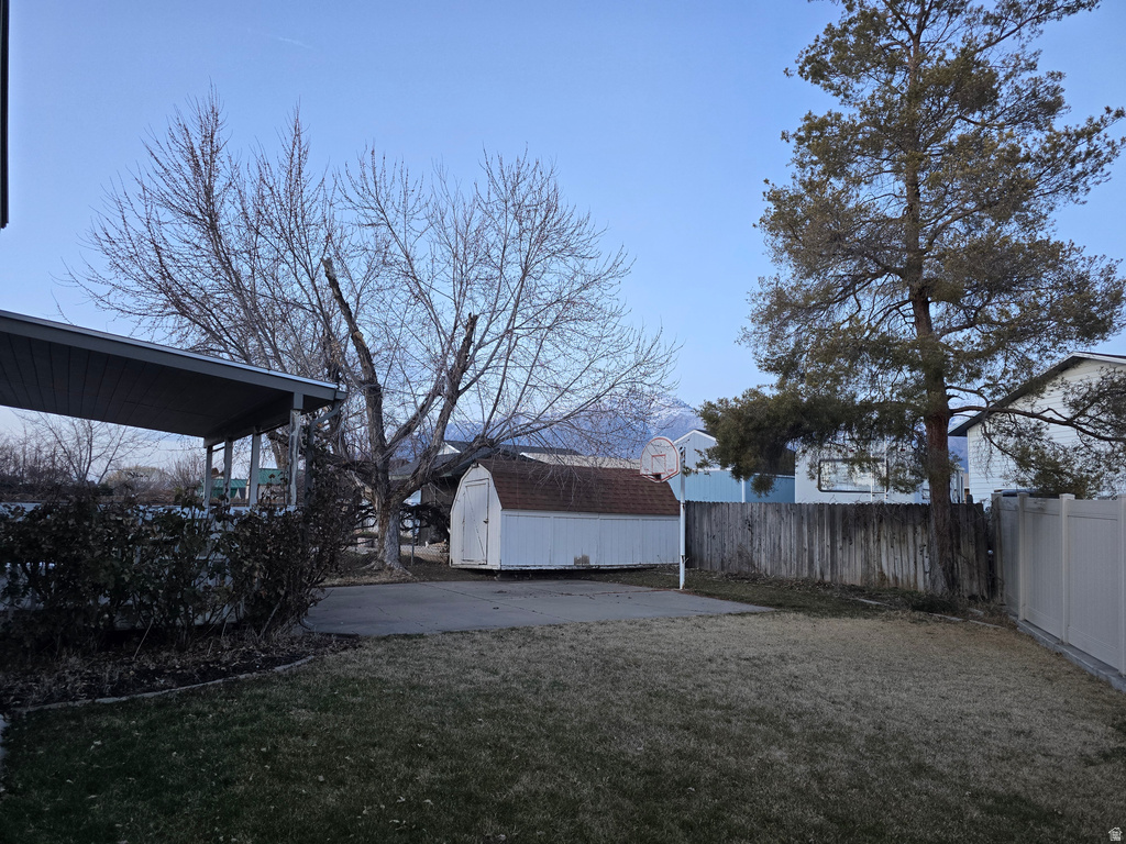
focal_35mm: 23
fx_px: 748
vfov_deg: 58.9
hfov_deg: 73.9
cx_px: 563
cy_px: 422
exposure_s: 1/180
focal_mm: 6.3
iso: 200
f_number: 1.7
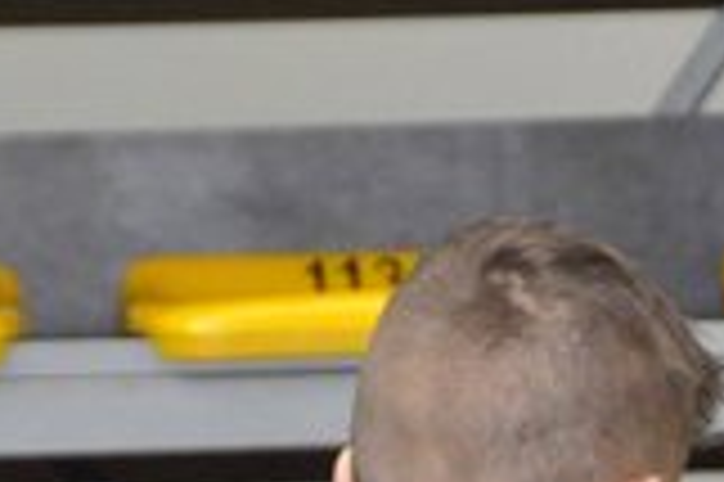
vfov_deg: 2.8
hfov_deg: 4.2
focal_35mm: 485
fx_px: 9744
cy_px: 928
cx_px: 976
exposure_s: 1/125
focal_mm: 80
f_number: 5.3
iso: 3200
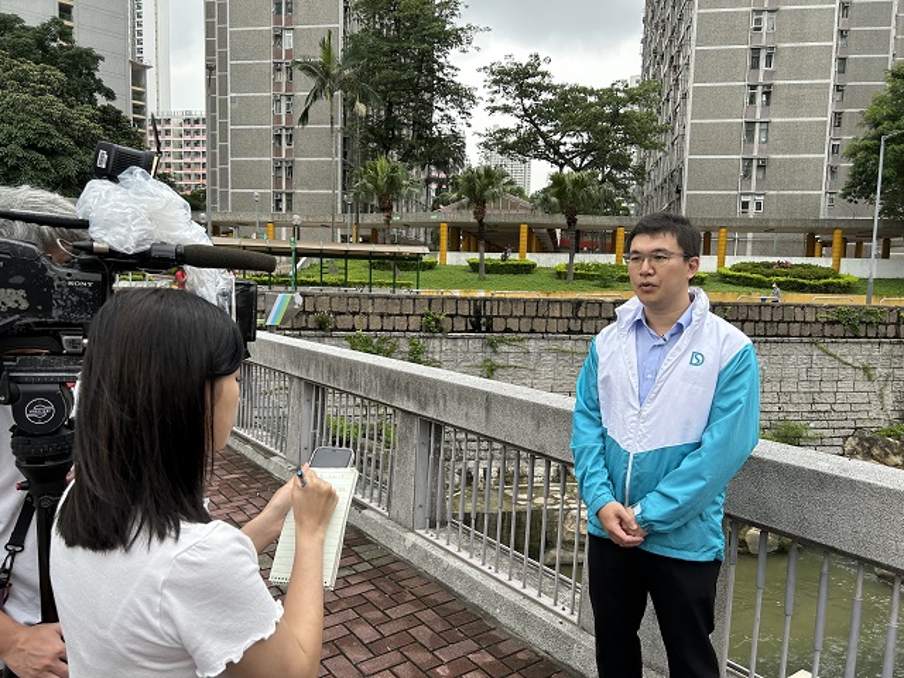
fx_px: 679
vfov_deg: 53.1
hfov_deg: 67.3
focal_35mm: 26
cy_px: 339
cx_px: 452
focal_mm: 5.7
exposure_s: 1/974
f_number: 1.5
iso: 50
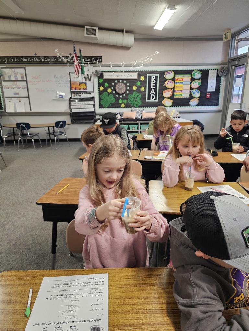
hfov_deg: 58.9
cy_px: 166
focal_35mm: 23
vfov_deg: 73.9
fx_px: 221
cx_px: 124
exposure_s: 1/120
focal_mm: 6.3
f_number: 1.7
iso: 400
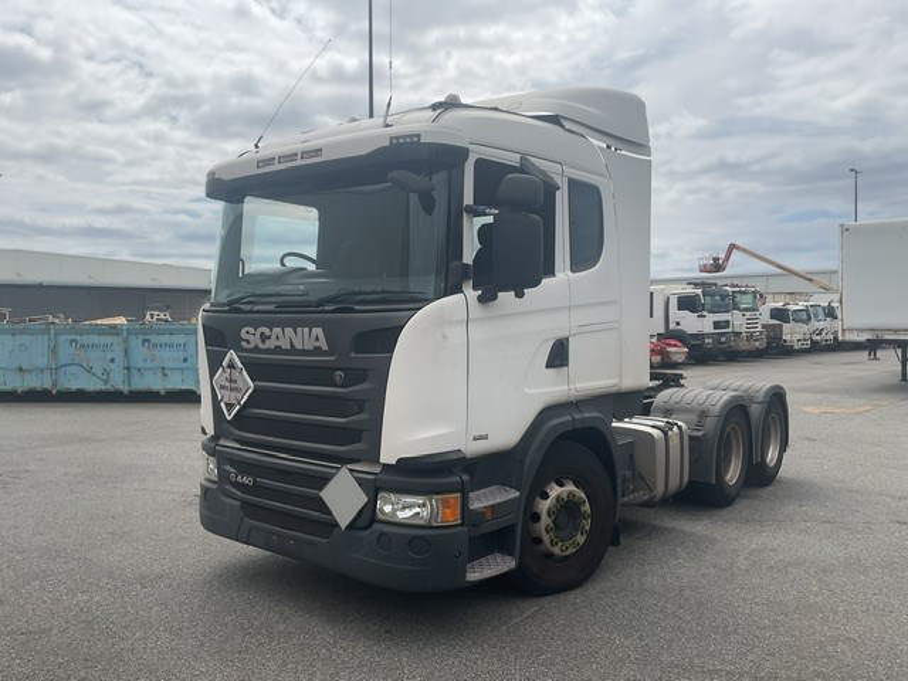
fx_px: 761
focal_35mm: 29
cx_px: 454
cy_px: 340
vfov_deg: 48.2
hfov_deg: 61.7
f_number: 1.8
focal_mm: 3
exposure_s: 1/4065
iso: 16
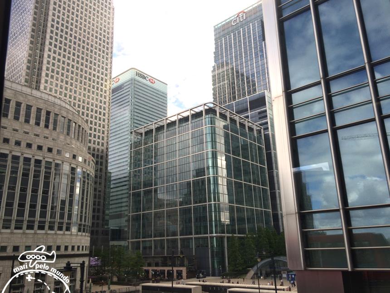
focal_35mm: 29
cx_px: 195
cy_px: 146
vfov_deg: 48.2
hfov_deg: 61.7
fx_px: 327
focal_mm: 4.15
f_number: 2.2
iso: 32
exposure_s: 1/391
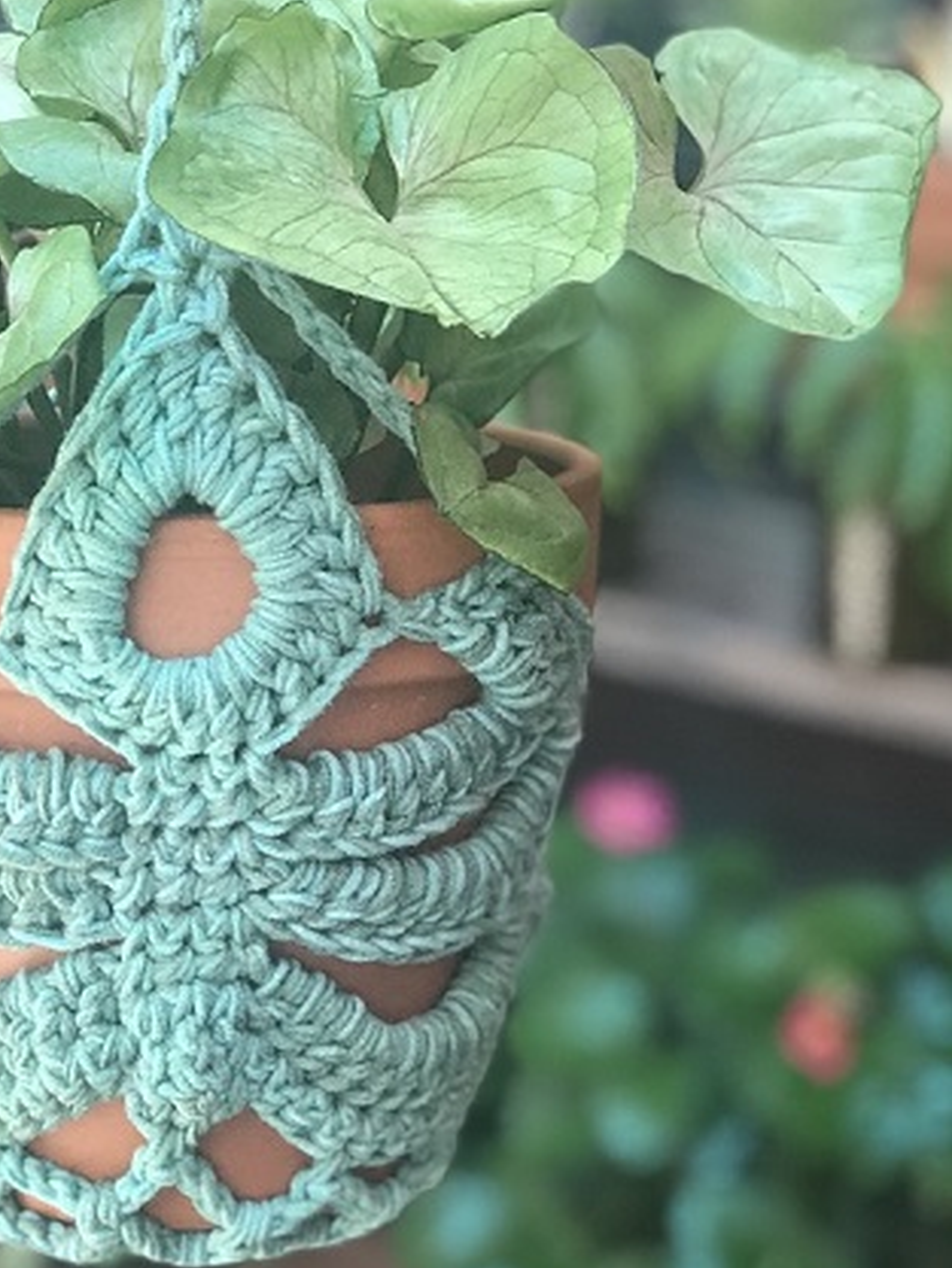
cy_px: 420
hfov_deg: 16.1
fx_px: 3335
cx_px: 195
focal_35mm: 91
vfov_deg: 21.4
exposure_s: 1/60
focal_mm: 6.6
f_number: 2.8
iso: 50
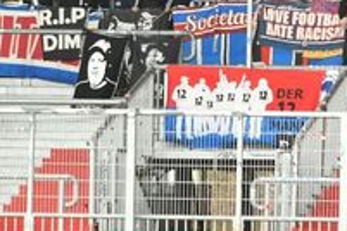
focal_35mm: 679
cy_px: 41
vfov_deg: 2.0
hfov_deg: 3.0
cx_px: 350
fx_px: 6544
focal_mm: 160
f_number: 3.2
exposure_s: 1/1600
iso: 1600
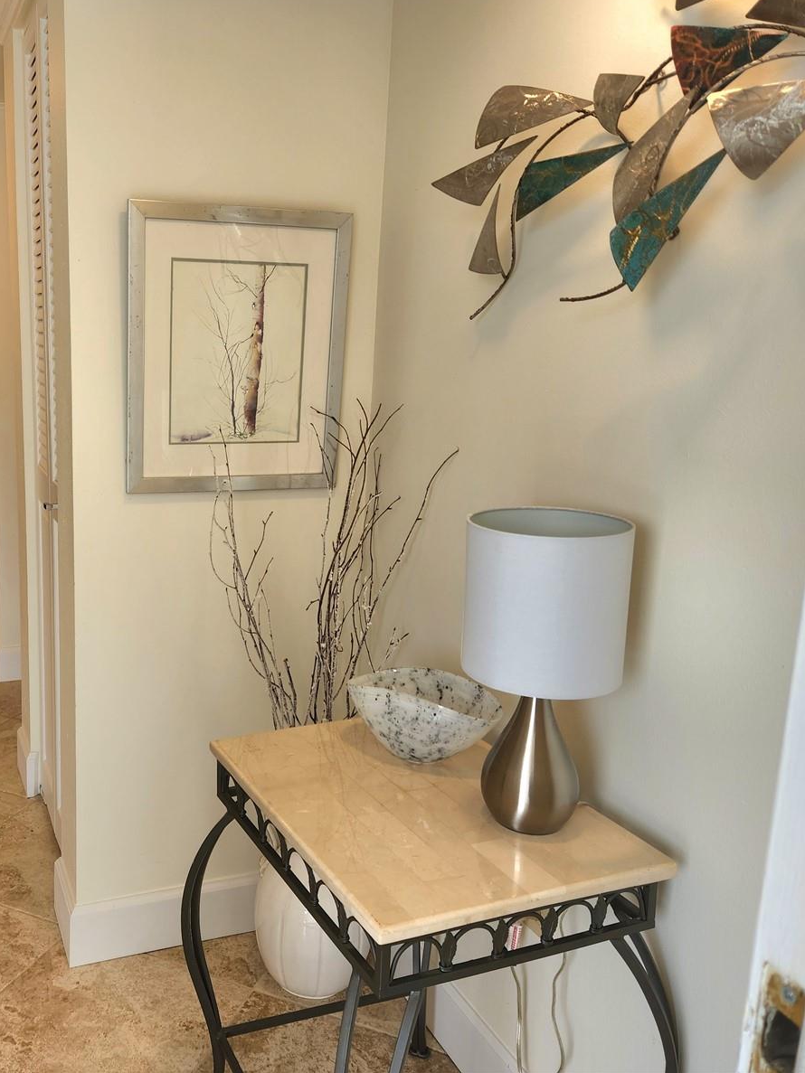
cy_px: 532
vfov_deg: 58.4
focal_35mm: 31
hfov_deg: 44.5
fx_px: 961
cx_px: 242
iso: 25
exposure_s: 1/120
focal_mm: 5.4
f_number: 1.8
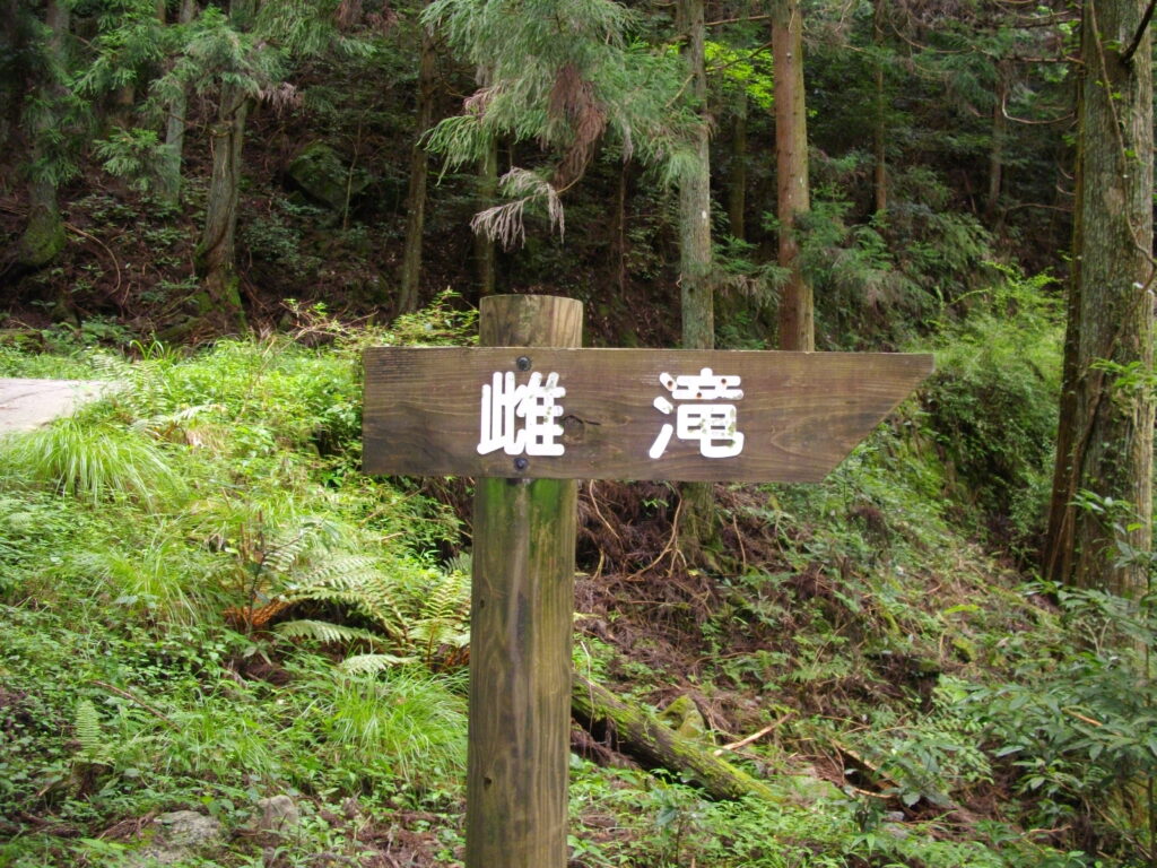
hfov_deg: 50.1
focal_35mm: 37
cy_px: 434
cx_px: 578
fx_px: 1237
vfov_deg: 38.7
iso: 200
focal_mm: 6.2
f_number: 2.8
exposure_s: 1/50
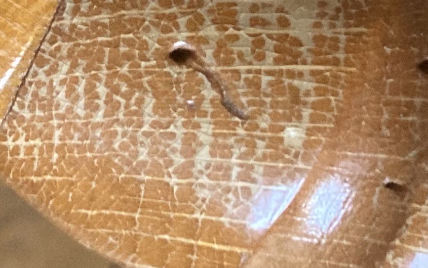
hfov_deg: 15.1
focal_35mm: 138
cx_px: 131
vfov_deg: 9.4
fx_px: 1610
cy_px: -66
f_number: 1.8
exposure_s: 1/30
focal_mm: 3.99
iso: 400
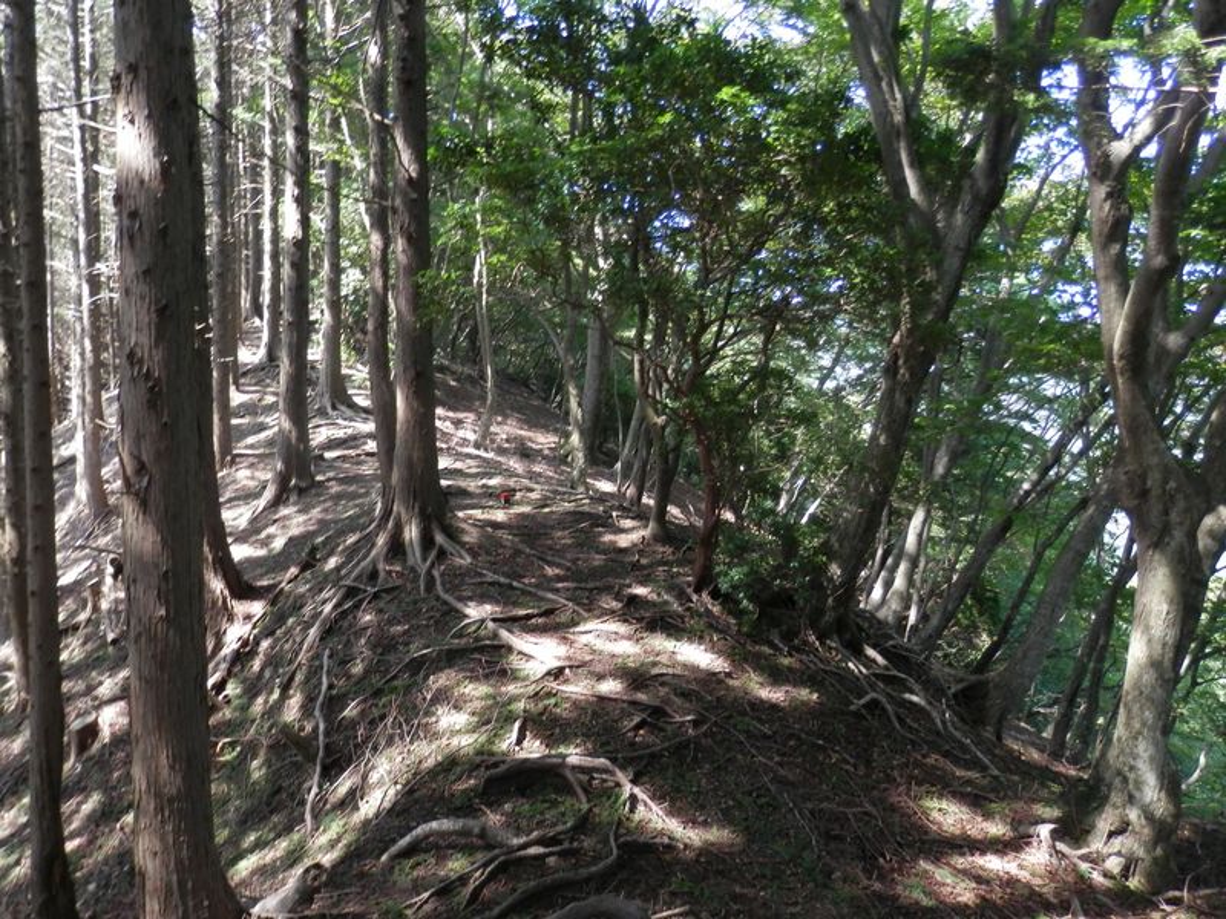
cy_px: 460
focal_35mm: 25
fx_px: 885
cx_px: 613
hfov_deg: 69.4
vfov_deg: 54.9
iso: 80
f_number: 3
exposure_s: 1/30
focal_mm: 4.5
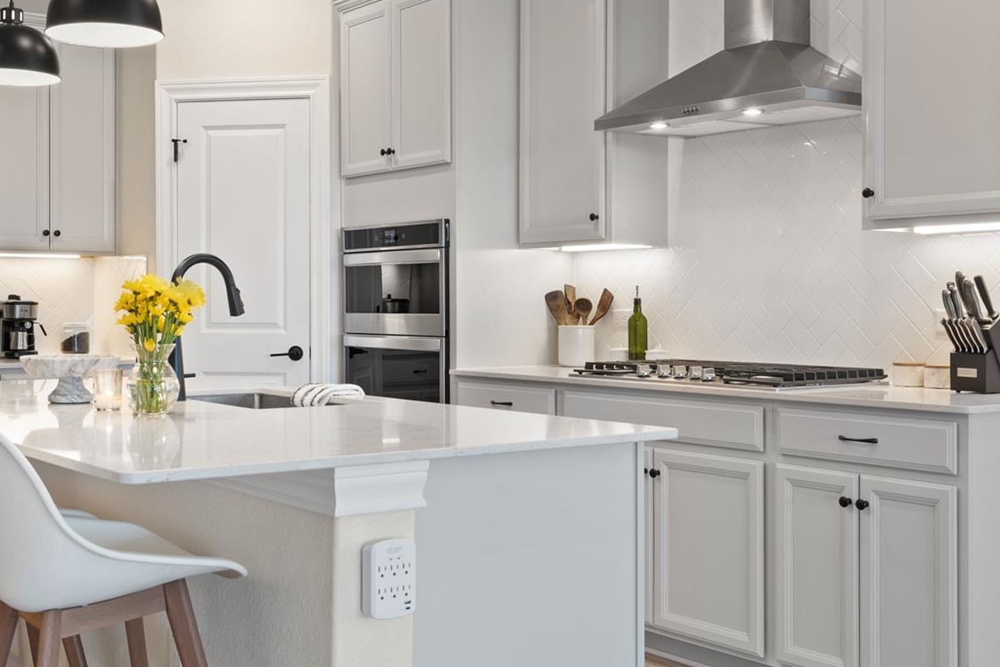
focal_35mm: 45
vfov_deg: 29.9
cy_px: 303
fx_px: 1250
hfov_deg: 43.3
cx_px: 386
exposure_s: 1/1.67
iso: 320
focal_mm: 26
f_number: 9
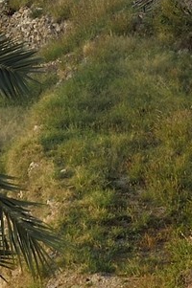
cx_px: 38
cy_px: -509
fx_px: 1668
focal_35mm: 208
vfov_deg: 8.6
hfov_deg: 6.6
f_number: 8
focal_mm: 26
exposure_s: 1/160
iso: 200
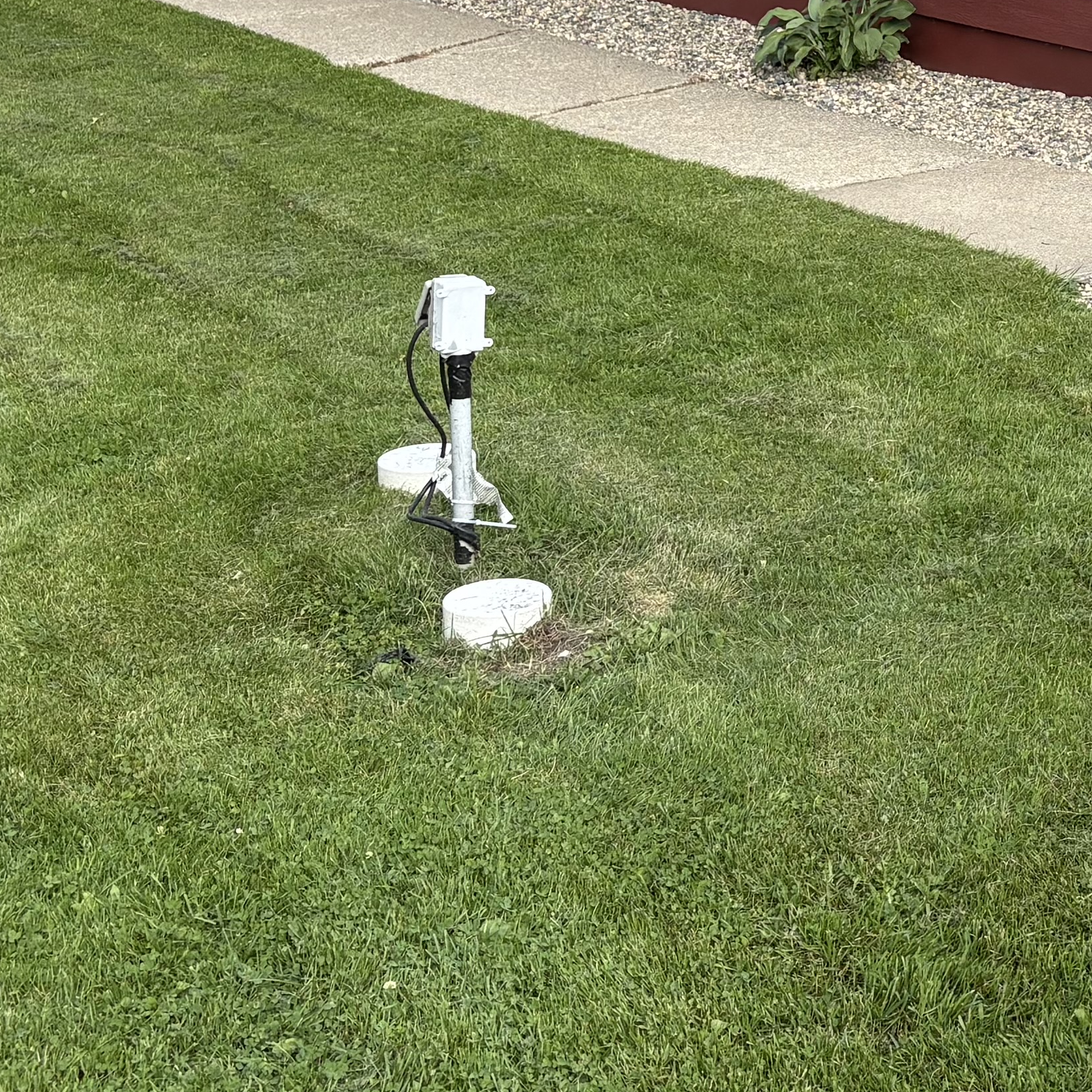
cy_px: 23
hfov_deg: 21.1
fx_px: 2855
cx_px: 1013
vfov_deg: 21.0
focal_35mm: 80
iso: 50
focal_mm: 5.96
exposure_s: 1/1217
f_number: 1.6
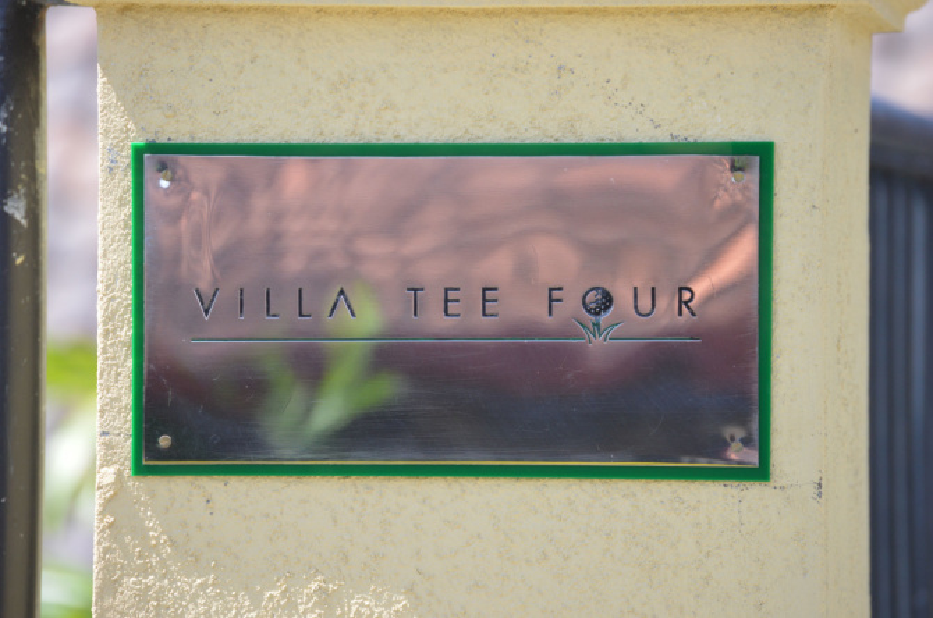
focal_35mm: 232
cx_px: 466
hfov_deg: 8.9
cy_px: 309
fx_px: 6014
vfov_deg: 5.9
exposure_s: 1/500
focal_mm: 155
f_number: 5.3
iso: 400
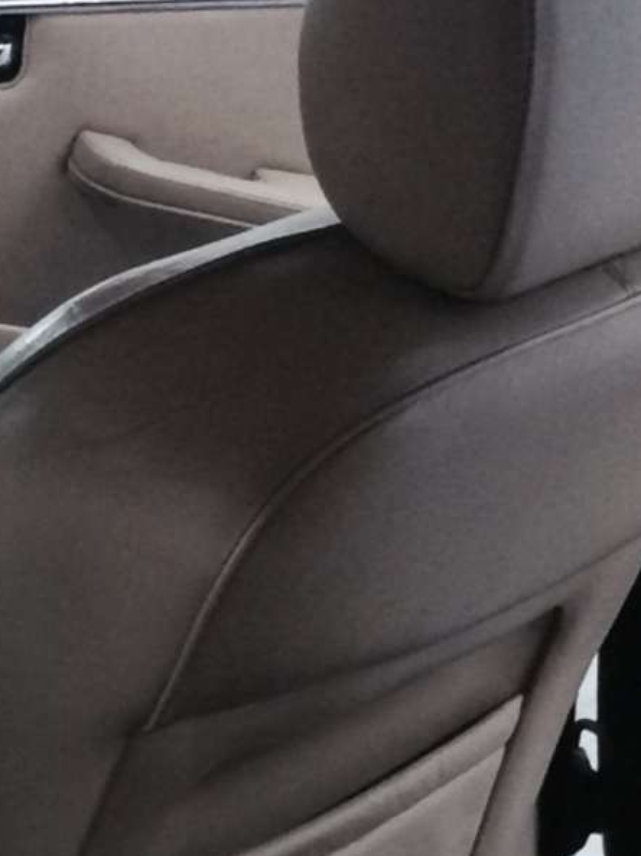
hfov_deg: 10.8
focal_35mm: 135
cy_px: 1437
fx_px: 3337
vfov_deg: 13.4
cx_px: -160
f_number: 2.2
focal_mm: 4.12
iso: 200
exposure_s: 1/33
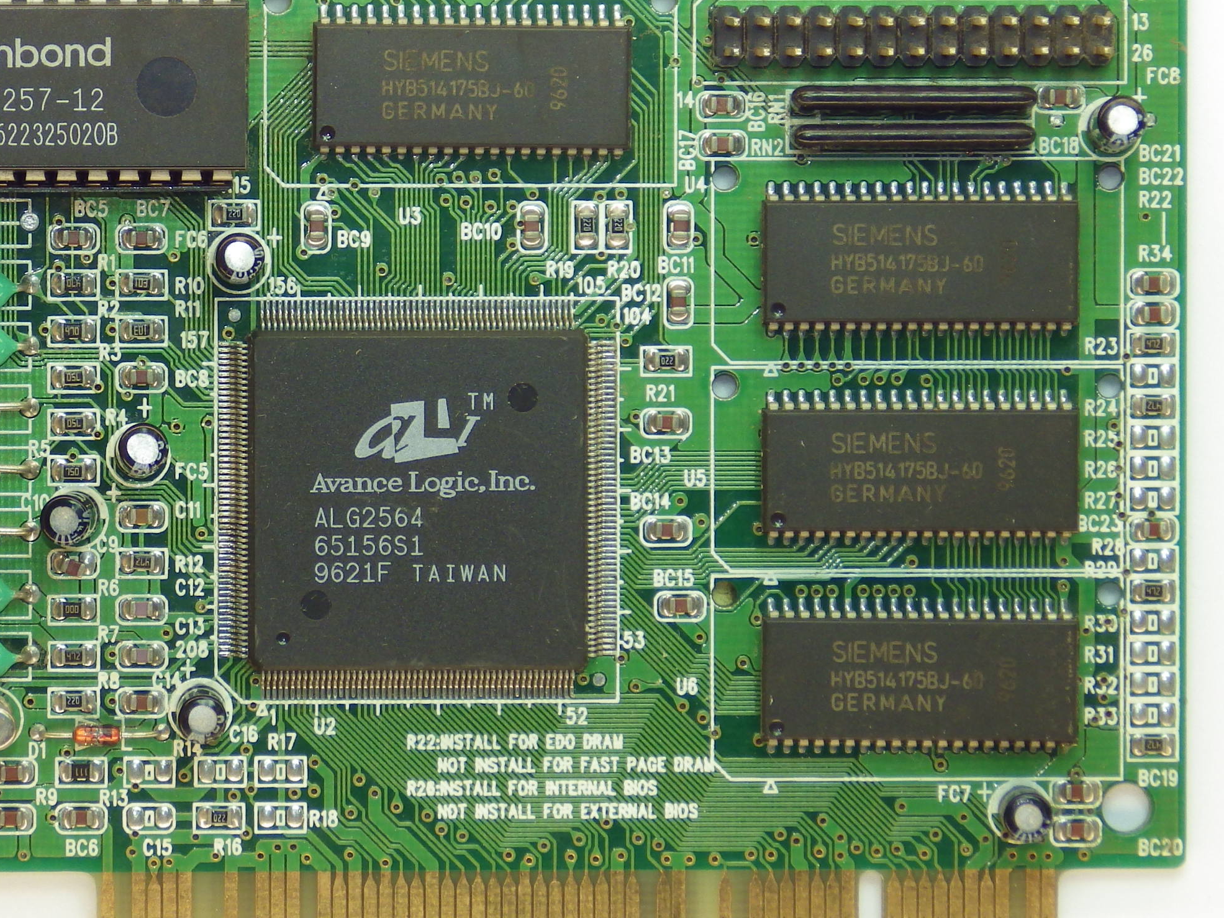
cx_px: 310
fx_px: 10749
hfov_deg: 6.5
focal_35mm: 304
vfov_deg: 4.9
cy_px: 406
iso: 100
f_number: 5.4
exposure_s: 1/160
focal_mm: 34.9
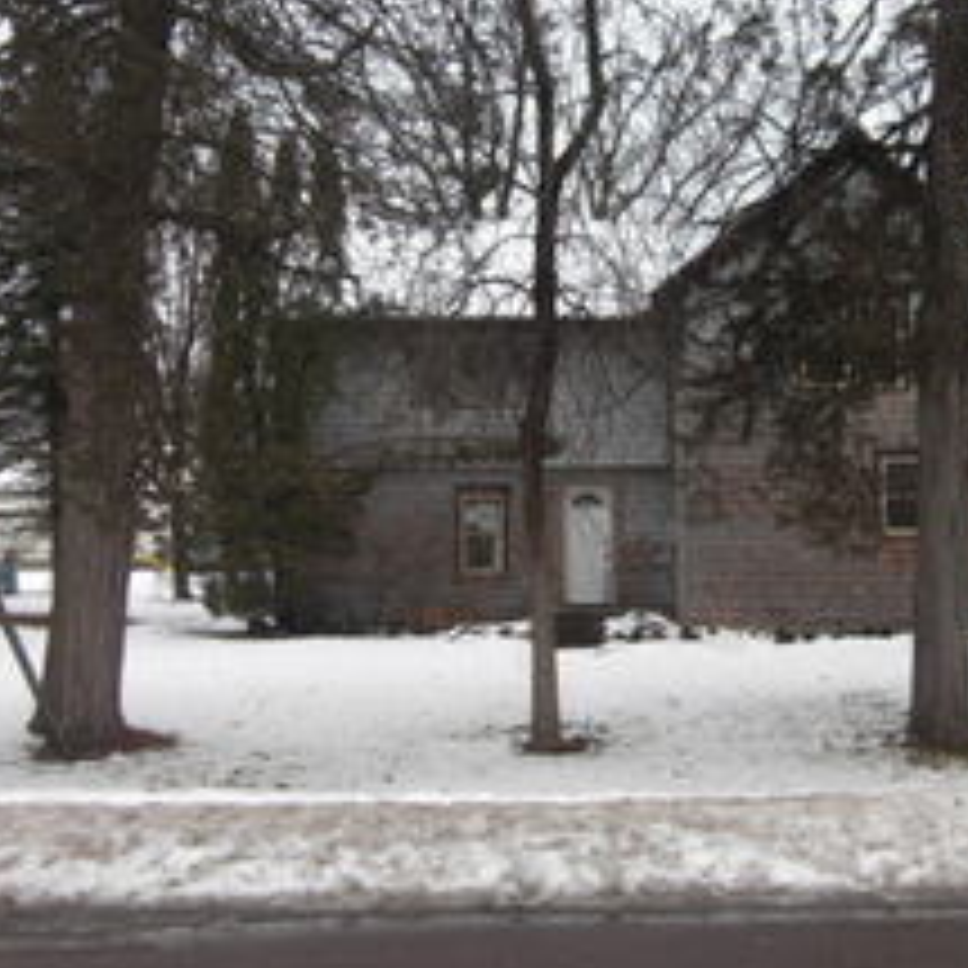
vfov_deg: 36.1
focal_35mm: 47
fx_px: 1487
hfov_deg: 35.3
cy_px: 473
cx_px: 725
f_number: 2.7
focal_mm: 5.8
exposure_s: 1/100
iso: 50
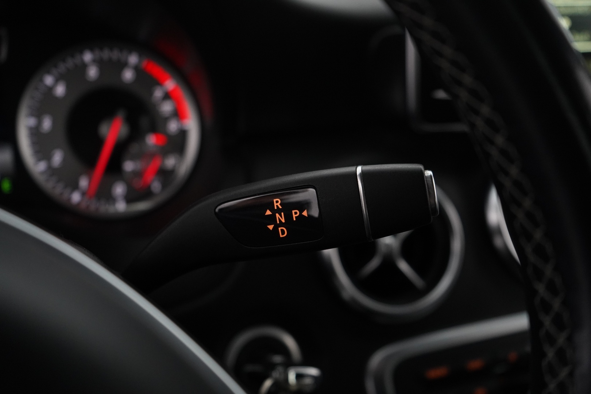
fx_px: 624
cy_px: 197
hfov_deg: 50.7
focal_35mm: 38
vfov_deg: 35.1
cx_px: 296
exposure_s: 1/60
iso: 4000
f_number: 4
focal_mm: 38
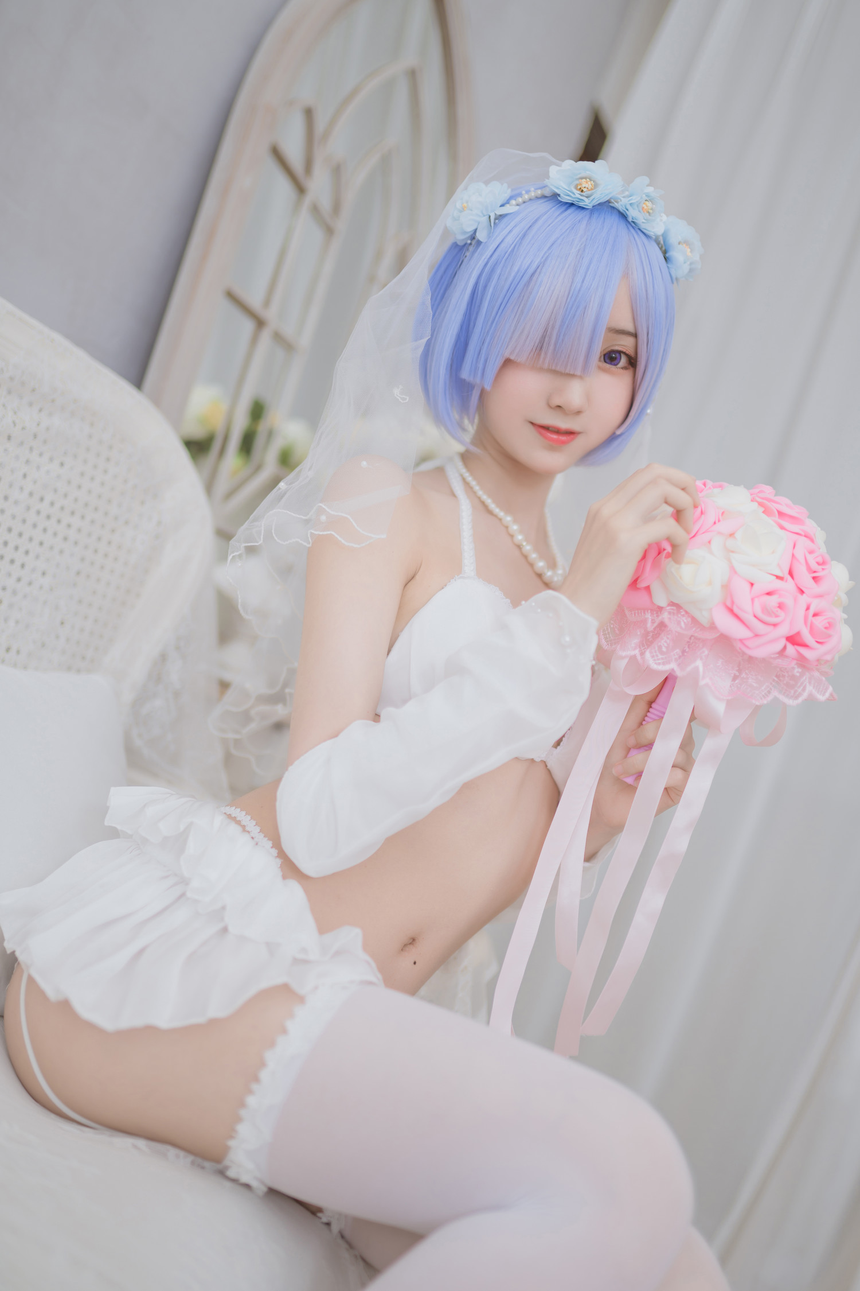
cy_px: 646
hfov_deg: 37.9
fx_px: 1254
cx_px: 430
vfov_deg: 54.4
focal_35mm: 35
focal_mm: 35
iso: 160
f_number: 1.4
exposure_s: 1/125
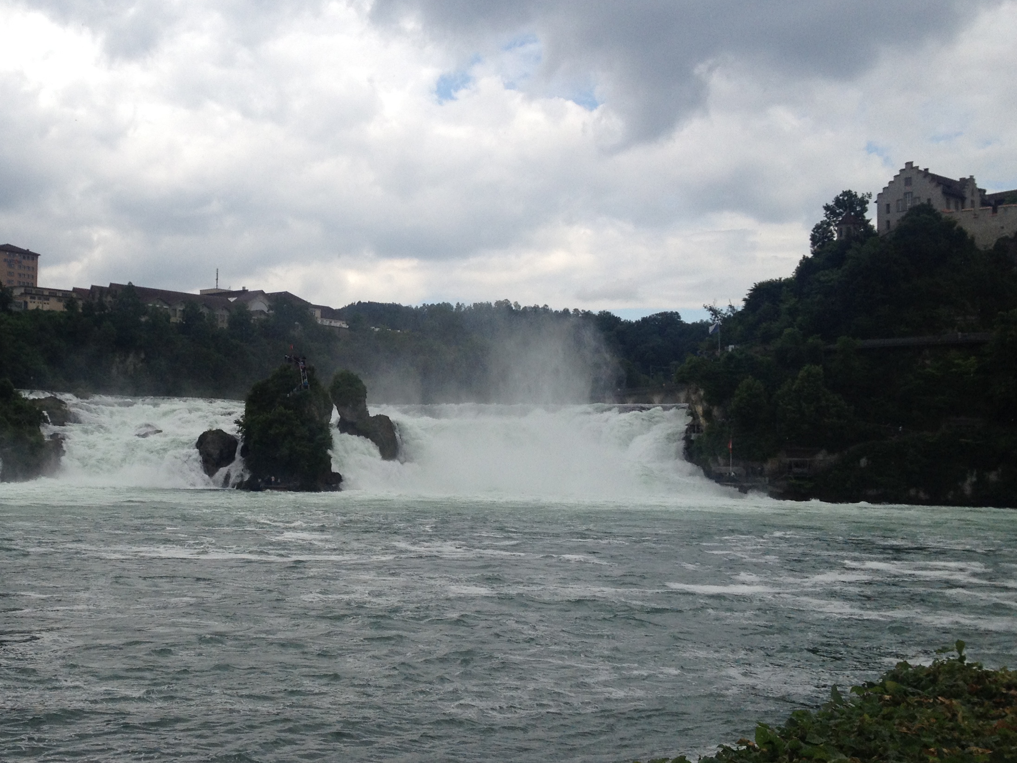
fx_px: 1528
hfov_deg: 36.1
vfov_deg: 28.0
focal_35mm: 52
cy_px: 377
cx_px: 282
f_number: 2.4
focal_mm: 4.28
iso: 50
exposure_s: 1/2045
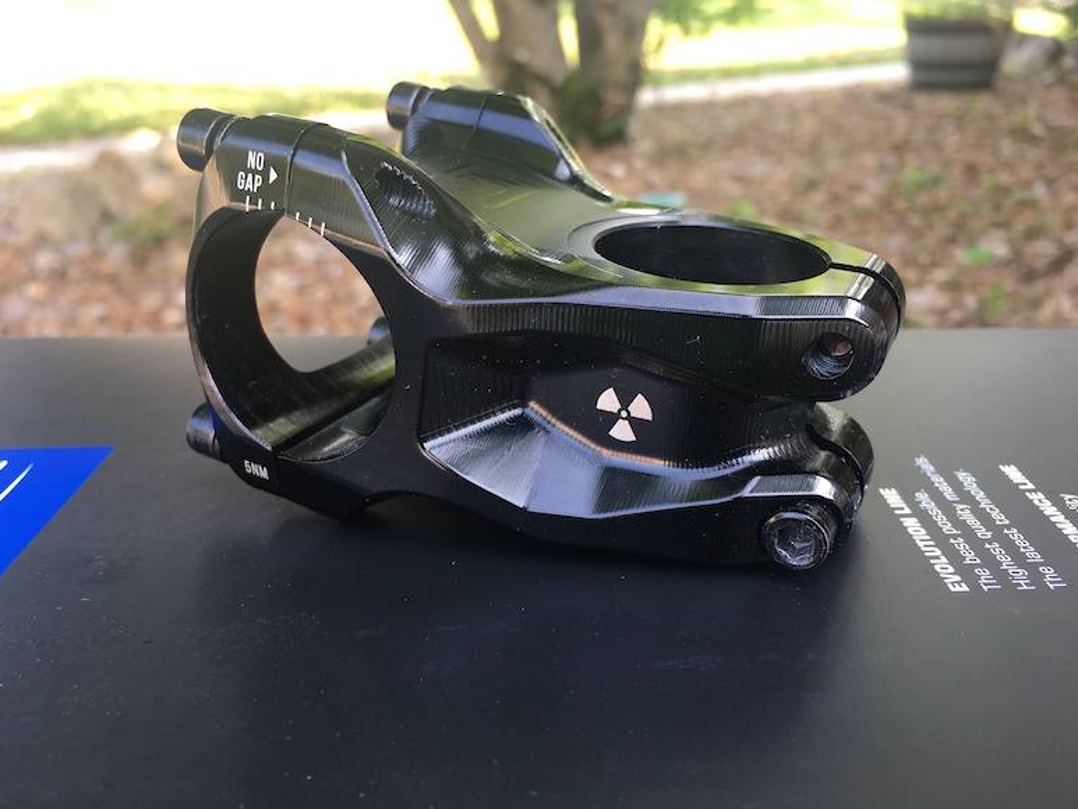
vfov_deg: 46.8
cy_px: 396
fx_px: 934
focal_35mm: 30
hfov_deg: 60.0
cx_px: 540
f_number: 2.2
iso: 32
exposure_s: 1/60
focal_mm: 4.15
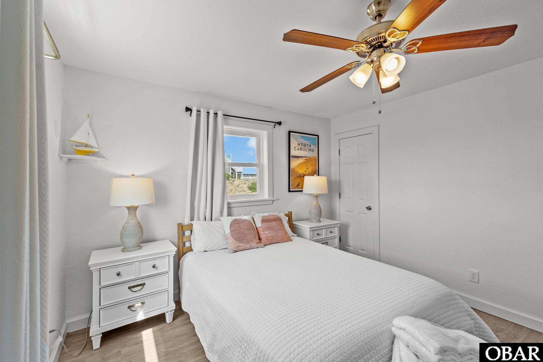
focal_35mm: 14
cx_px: 272
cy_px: 181
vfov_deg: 81.2
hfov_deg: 104.3
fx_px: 211
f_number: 8
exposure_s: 1/3
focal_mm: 14
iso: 100
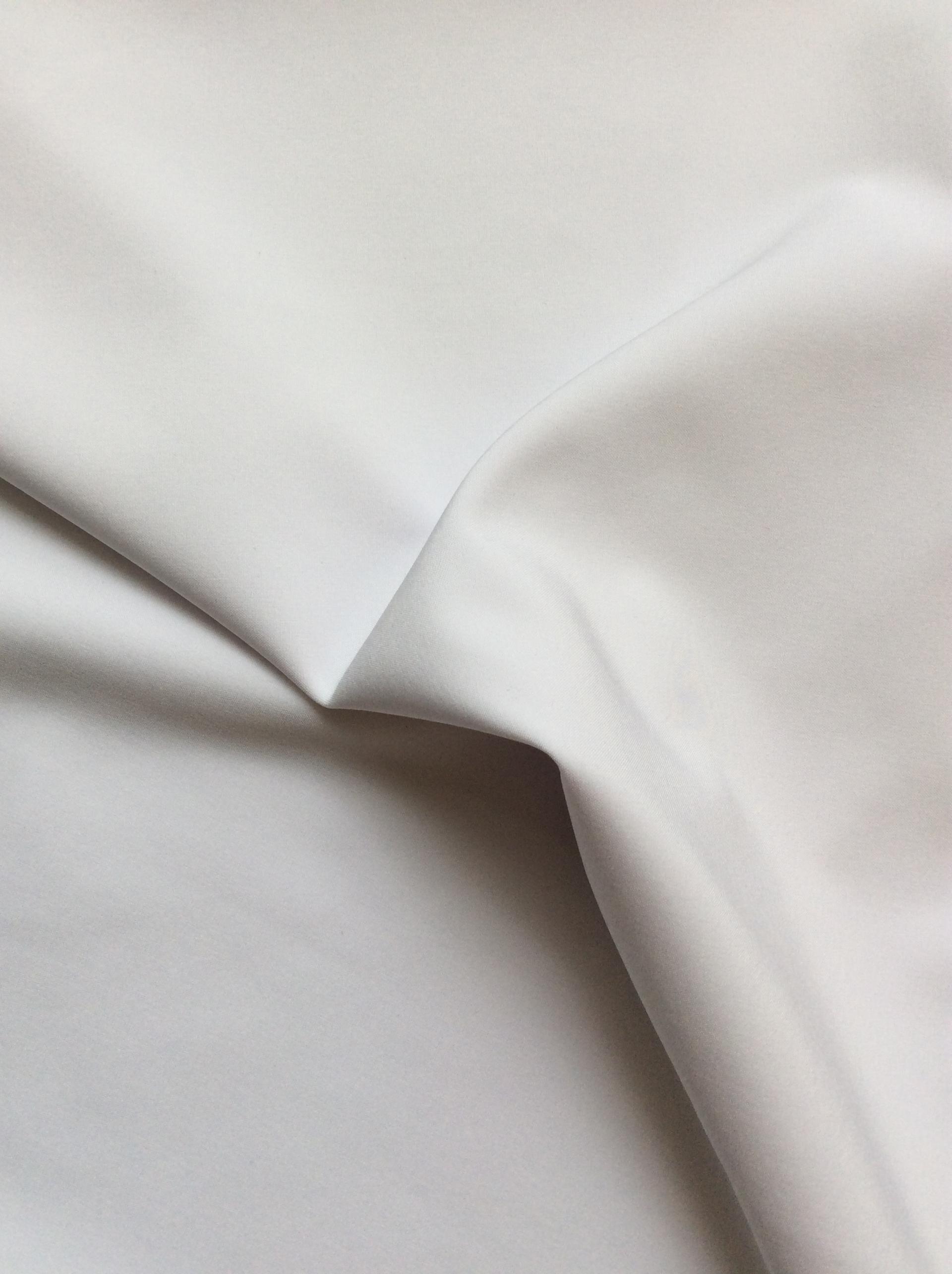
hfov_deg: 44.1
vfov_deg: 56.9
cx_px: 476
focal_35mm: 32
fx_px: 1176
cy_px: 637
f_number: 2.4
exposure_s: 1/131
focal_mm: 3.3
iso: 32
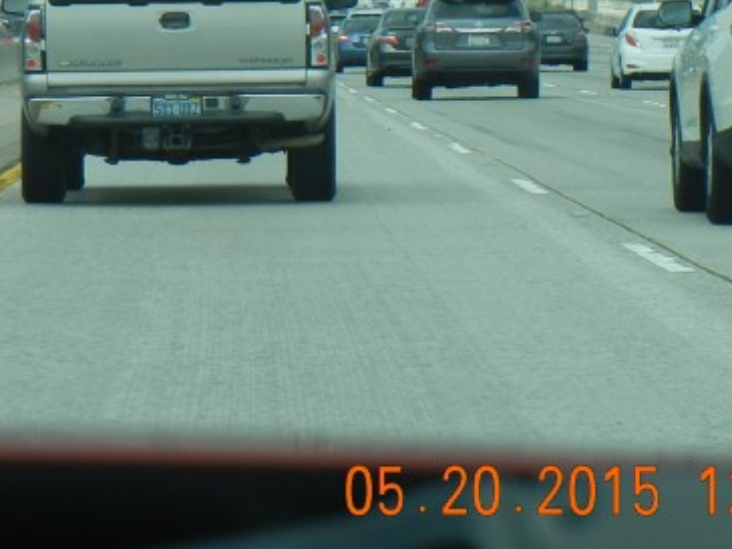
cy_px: -121
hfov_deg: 6.1
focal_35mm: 326
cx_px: -52
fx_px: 6894
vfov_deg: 4.5
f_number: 4.6
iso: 160
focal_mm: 20.9
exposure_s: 1/710
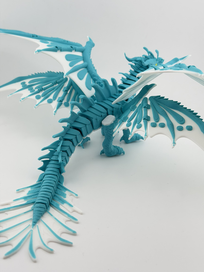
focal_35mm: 48
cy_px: 136
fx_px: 377
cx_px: 102
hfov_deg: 30.3
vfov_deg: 39.7
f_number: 1.78
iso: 64
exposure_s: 1/1795
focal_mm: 6.76
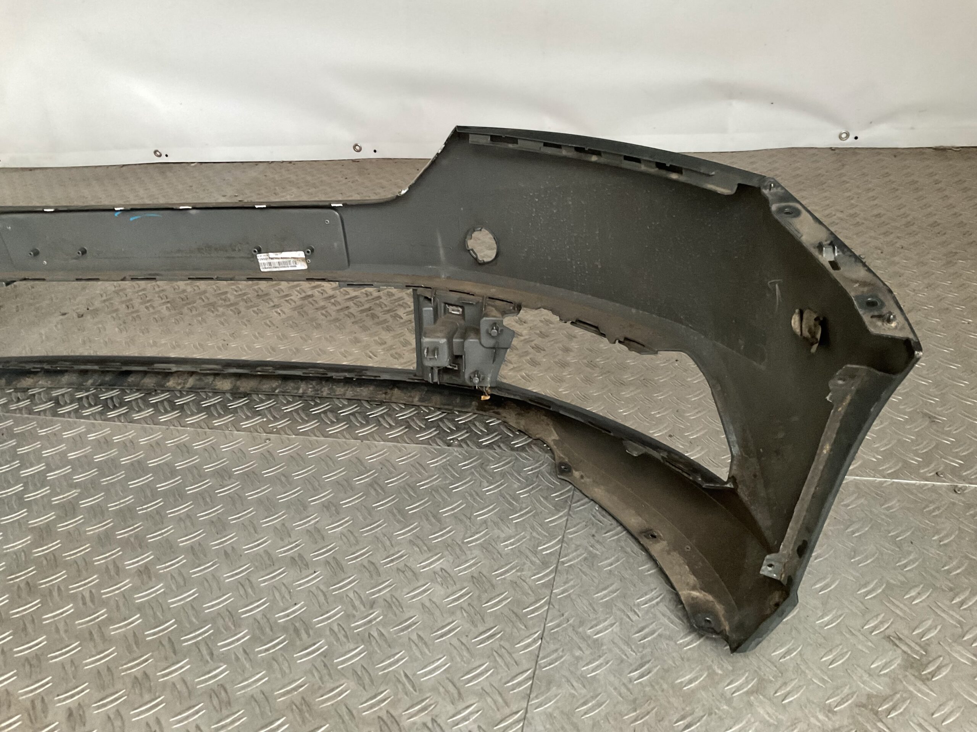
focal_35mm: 29
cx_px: 488
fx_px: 818
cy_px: 366
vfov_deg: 48.2
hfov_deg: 61.7
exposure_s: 1/50
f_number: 1.8
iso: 250
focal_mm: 3
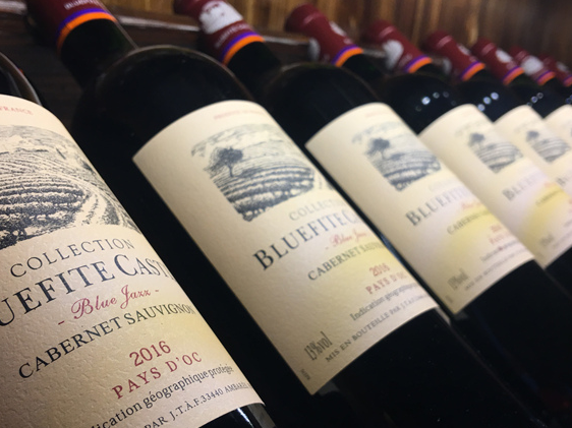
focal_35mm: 38
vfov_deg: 37.7
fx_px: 628
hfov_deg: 49.0
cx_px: 300
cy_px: 226
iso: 25
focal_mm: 4.15
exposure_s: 1/33
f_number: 2.2
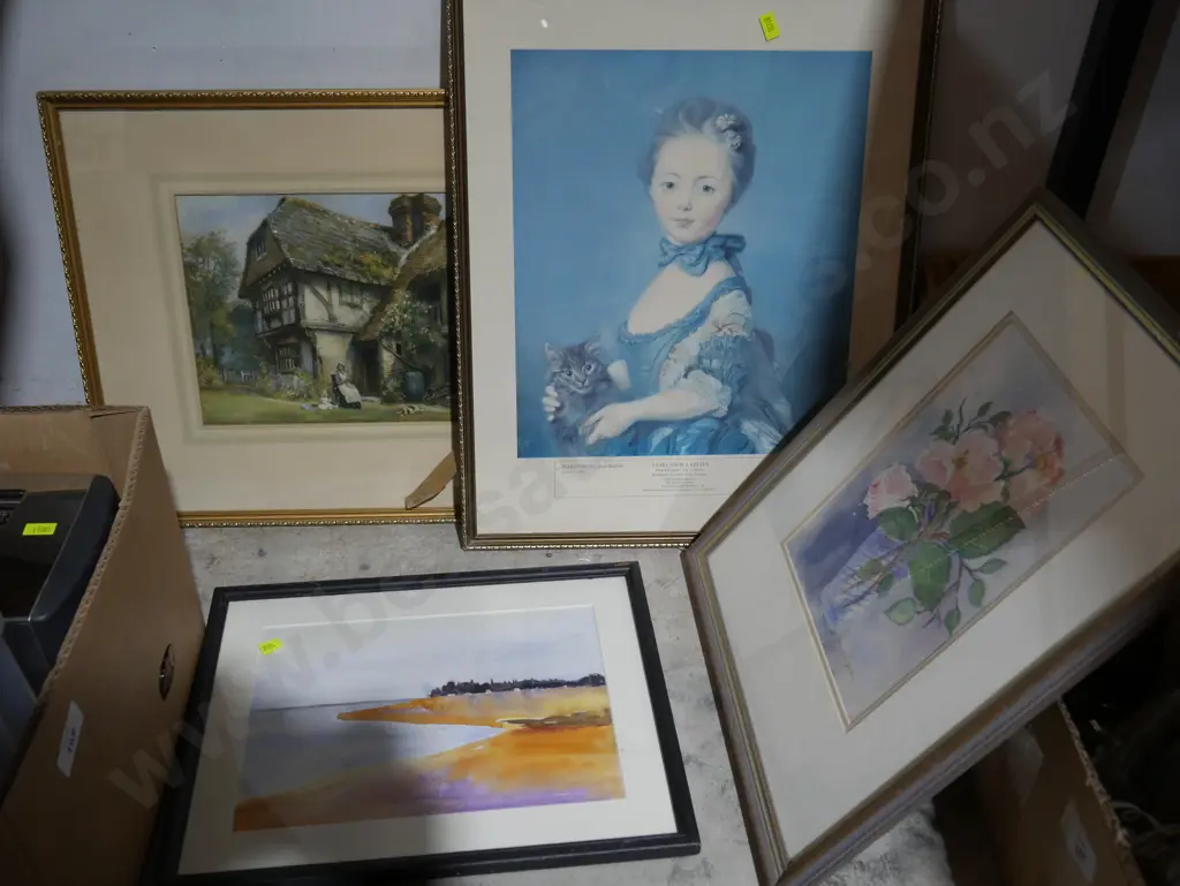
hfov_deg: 53.9
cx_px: 590
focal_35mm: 34
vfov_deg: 41.8
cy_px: 443
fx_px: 1160
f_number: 4
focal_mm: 17
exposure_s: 1/60
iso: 400
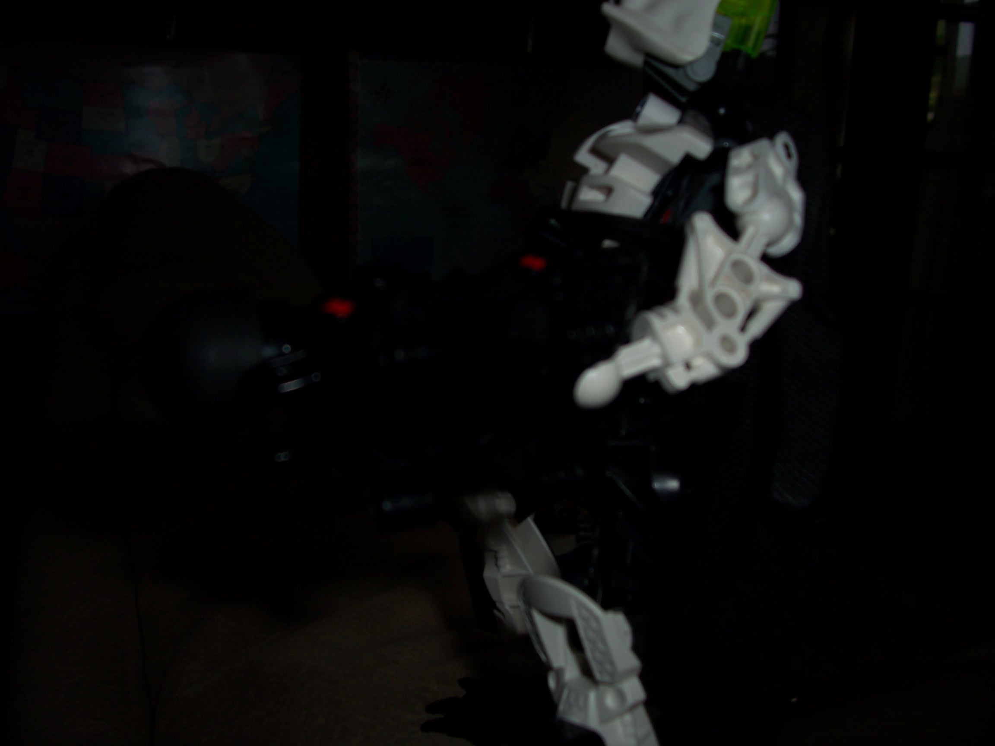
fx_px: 977
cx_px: 498
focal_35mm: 34
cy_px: 373
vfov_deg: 41.8
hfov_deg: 54.0
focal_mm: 5.6
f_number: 2.7
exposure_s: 1/60
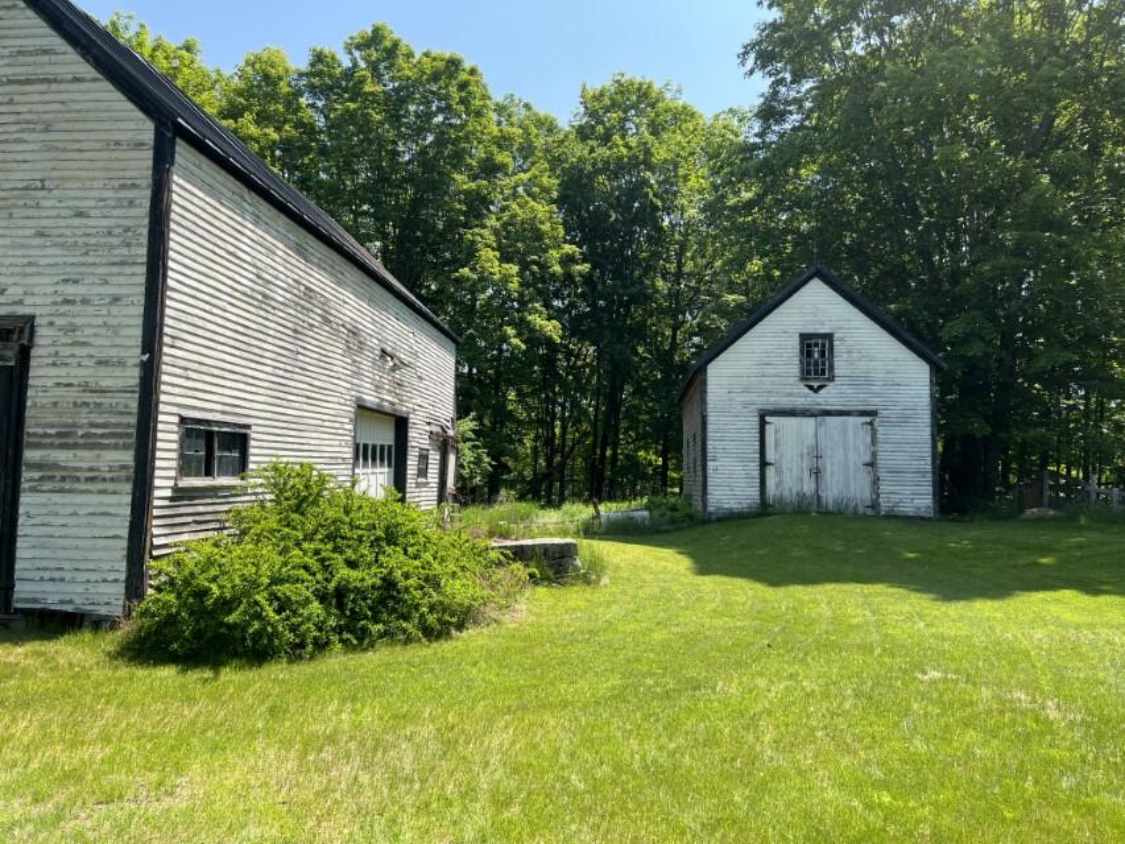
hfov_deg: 67.3
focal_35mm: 26
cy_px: 422
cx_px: 562
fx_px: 845
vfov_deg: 53.1
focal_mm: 5.7
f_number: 1.5
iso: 50
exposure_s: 1/1511
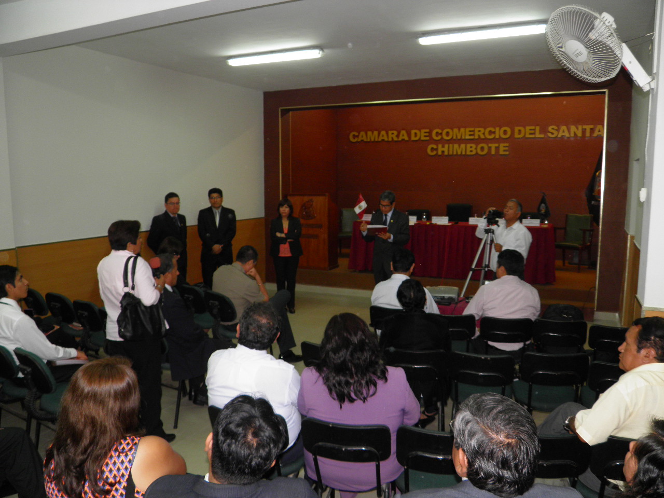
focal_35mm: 28
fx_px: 537
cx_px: 332
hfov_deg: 63.4
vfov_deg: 49.7
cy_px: 249
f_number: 2.8
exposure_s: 1/30
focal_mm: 4.9
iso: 100
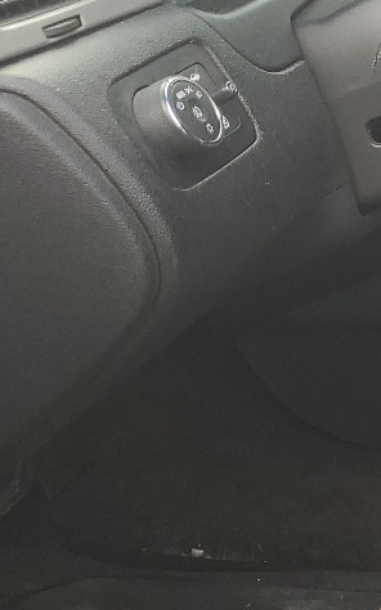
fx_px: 1546
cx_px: 1025
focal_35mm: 93
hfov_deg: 10.9
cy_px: 129
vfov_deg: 22.1
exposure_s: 1/161
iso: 50
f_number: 1.5
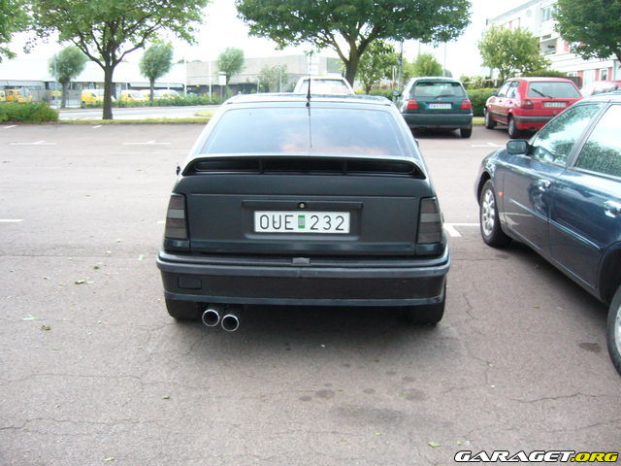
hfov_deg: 52.6
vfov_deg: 40.7
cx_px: 310
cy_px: 233
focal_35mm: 35
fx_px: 628
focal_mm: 5.8
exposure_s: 1/8
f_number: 2.8
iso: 200
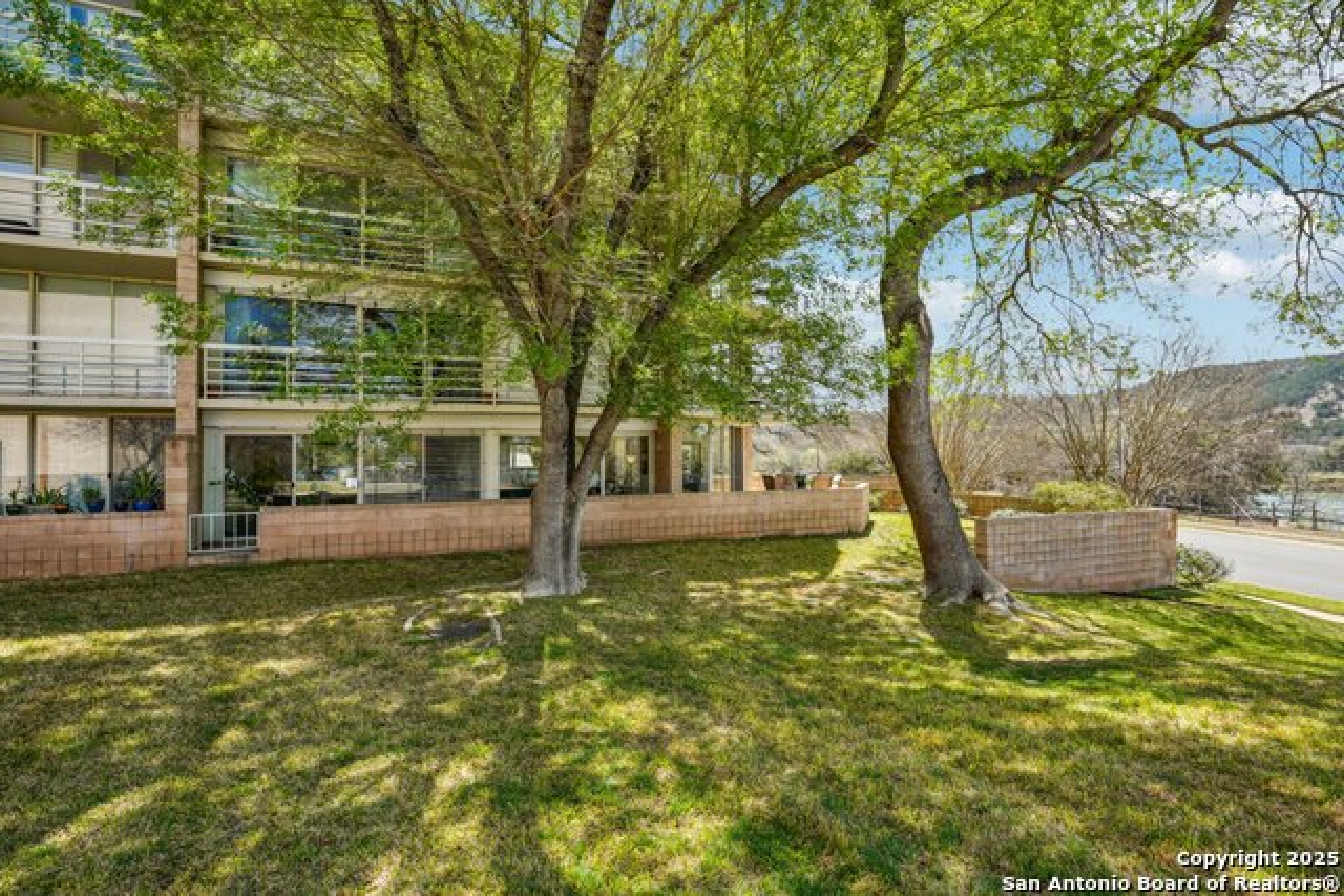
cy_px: 448
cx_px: 672
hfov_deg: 86.9
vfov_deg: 64.6
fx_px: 709
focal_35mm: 19
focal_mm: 19
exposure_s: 1/60
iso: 100
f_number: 8
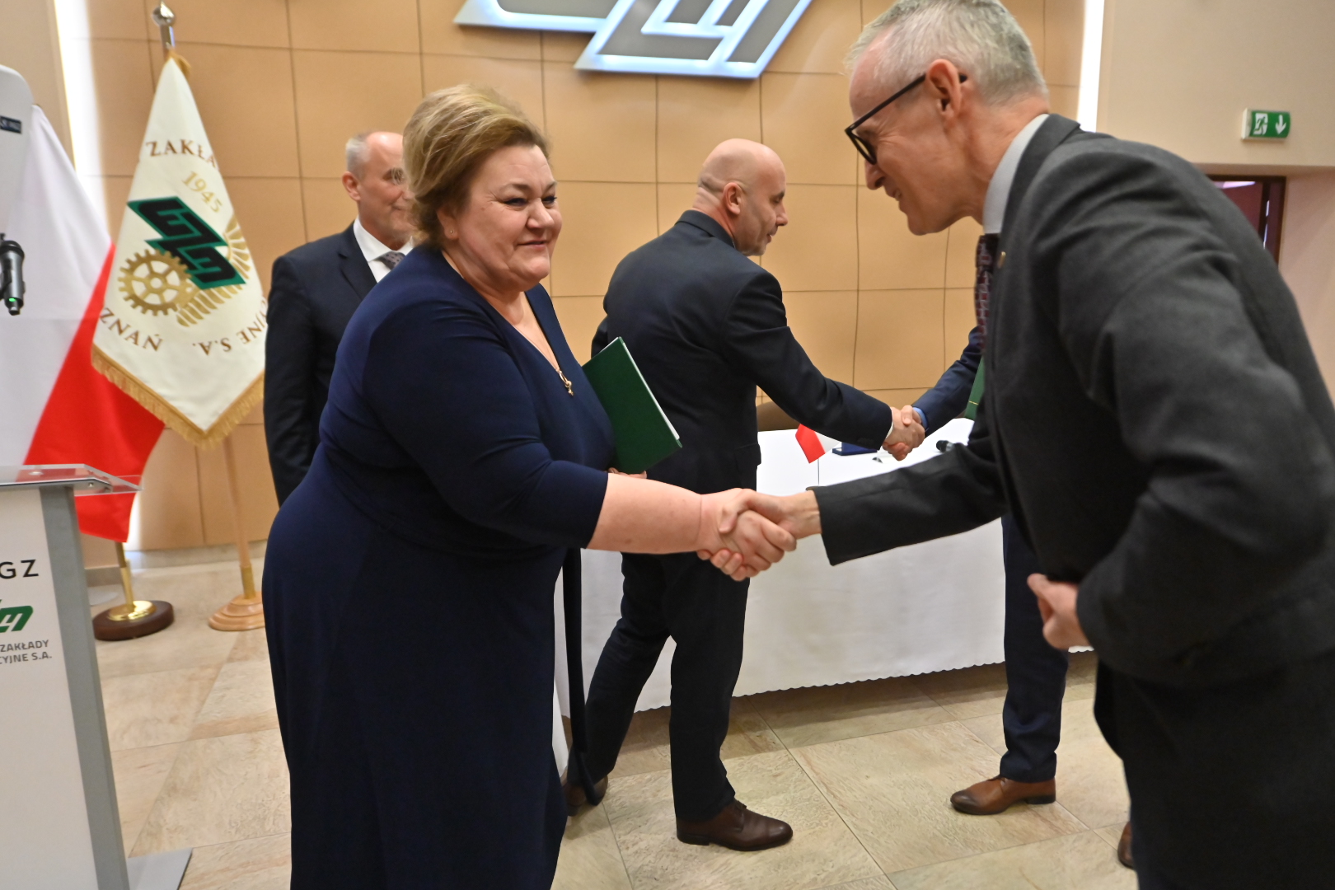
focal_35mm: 24
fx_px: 890
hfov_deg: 73.7
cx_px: 668
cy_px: 445
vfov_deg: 53.1
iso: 4000
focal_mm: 24
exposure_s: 1/320
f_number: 2.8
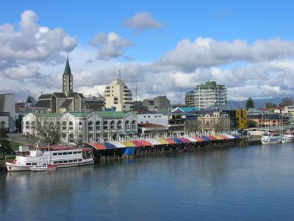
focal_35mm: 50
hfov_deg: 38.2
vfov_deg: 29.1
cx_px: 147
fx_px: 425
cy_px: 110
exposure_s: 1/400
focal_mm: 8.4
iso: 50
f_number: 5.6
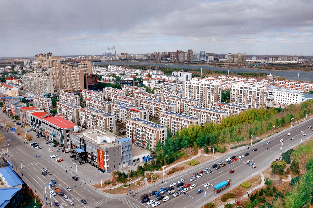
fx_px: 234
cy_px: 104
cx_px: 156
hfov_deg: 67.5
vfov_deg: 47.8
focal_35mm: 27
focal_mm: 18
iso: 250
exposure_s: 1/320
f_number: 9
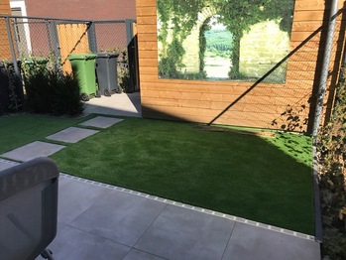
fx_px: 280
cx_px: 173
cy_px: 130
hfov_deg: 63.4
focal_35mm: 28
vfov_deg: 49.8
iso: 20
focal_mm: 3.99
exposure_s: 1/1259
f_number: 1.8
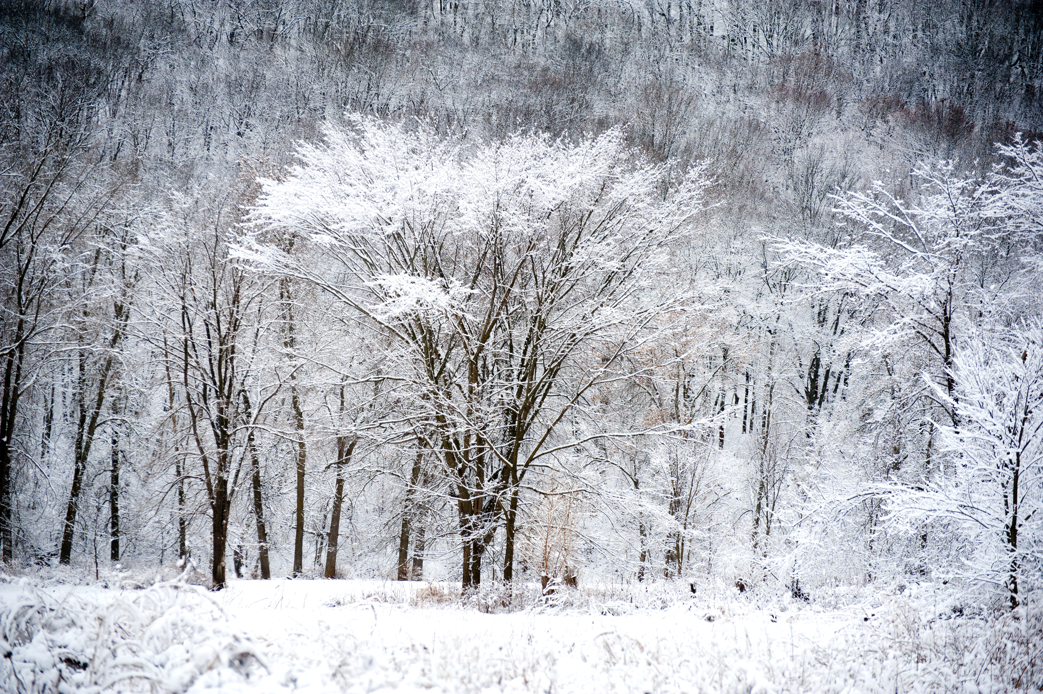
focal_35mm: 125
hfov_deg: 16.4
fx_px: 3619
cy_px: 347
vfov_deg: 11.0
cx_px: 522
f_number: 4.8
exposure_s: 1/250
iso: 400
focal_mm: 125
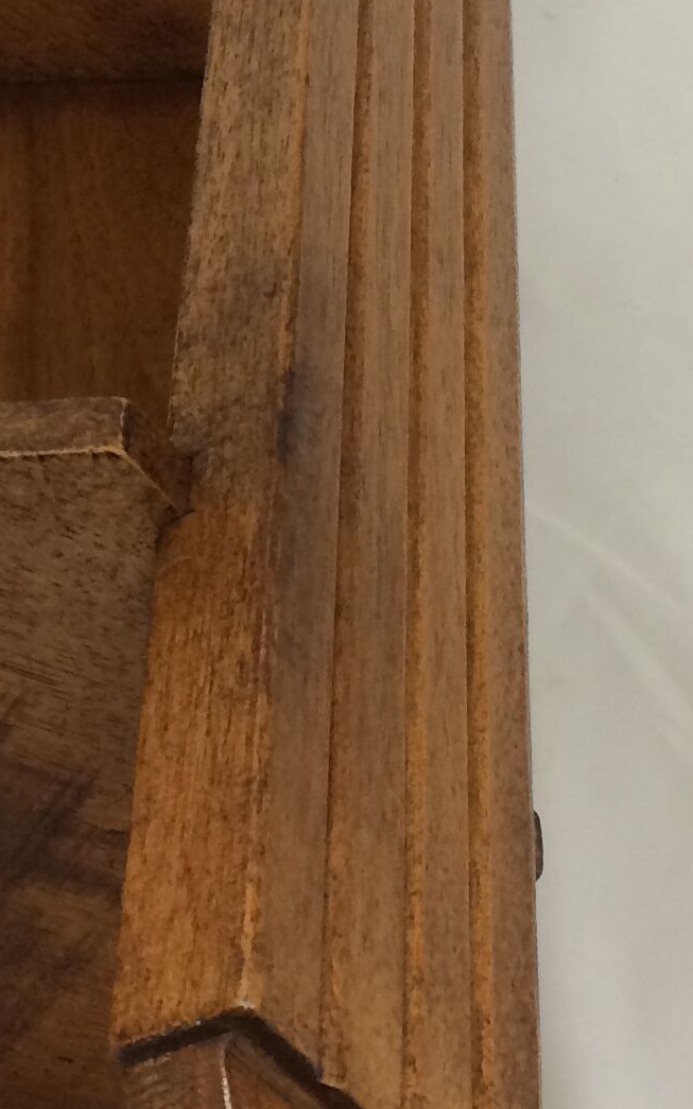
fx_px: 2901
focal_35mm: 96
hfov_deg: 13.4
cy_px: 364
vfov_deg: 21.6
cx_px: 12
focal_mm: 4.15
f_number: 2.2
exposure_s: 1/33
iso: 160
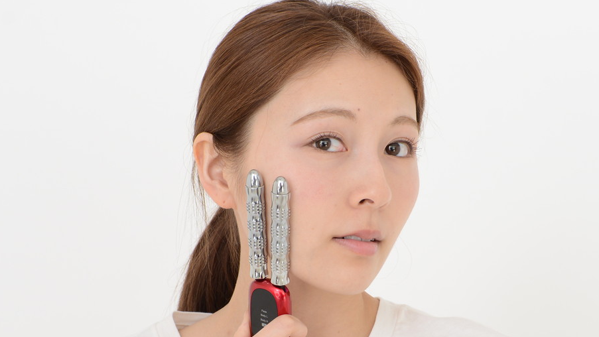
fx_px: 1842
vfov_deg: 10.4
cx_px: 327
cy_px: 281
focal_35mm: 116
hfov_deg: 18.5
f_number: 6.3
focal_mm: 50
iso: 400
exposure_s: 1/160
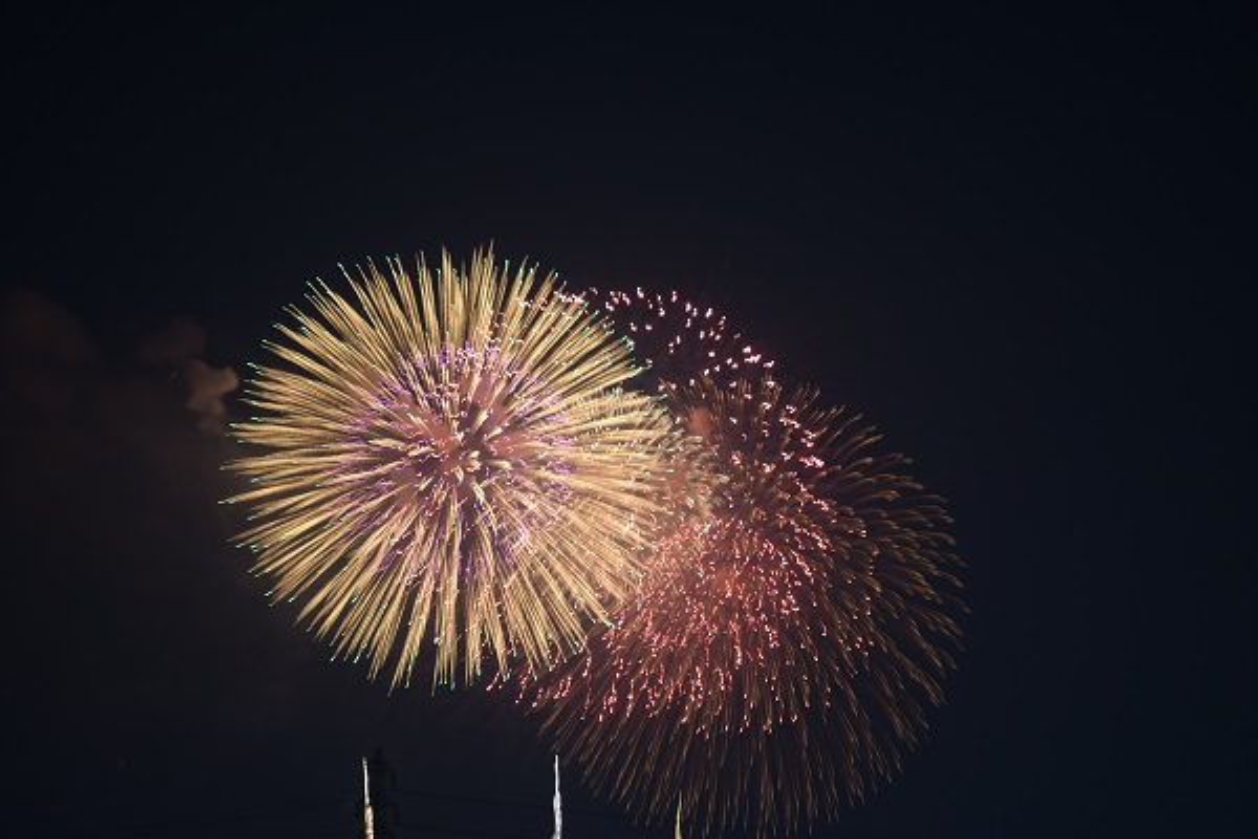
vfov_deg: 4.6
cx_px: 629
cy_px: 420
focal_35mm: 300
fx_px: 10483
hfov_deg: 6.9
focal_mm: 200
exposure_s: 1/1.6
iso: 400
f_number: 5.6
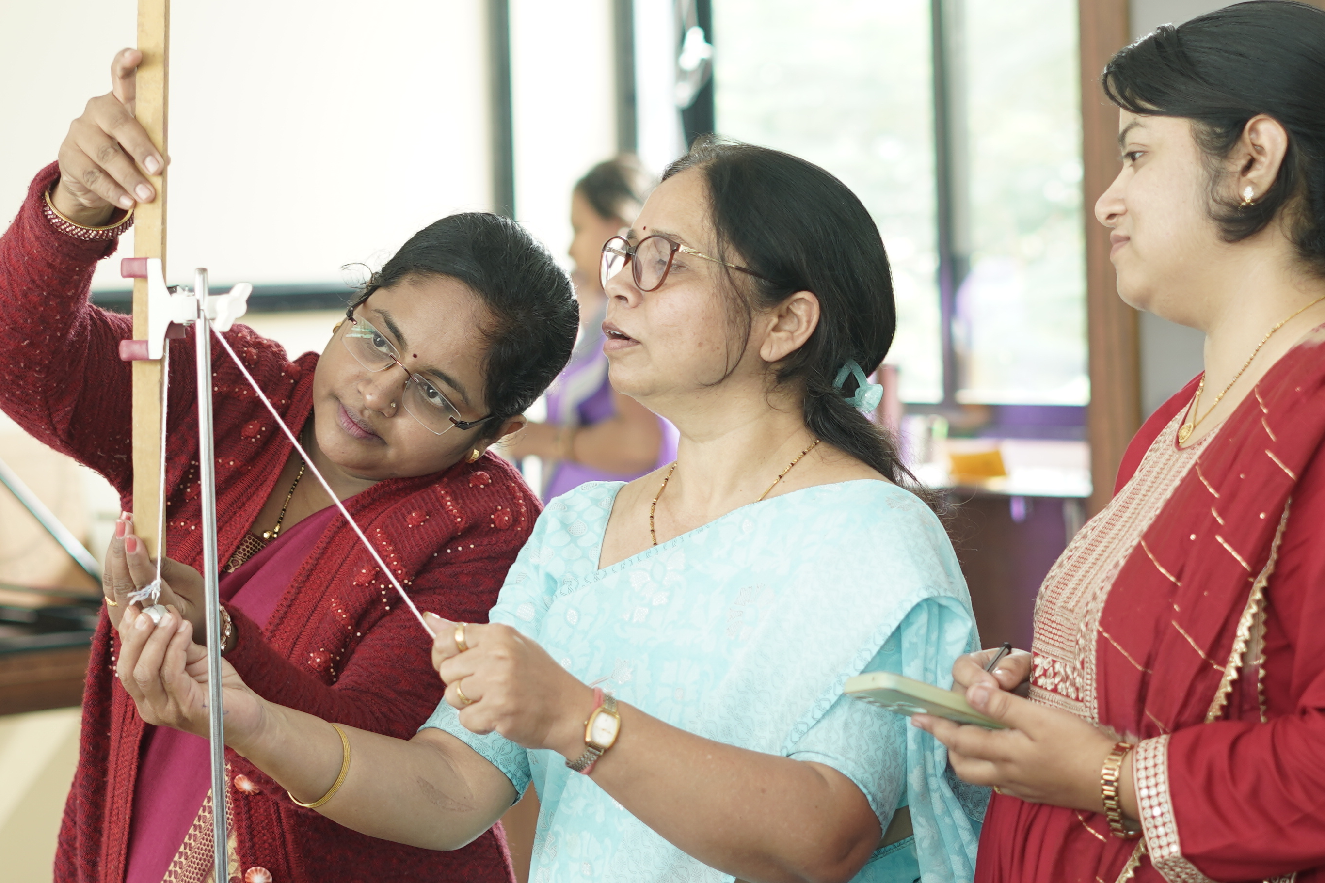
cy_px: 460
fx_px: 3975
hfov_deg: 18.9
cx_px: 773
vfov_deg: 12.7
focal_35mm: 108
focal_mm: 50
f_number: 2.2
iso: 200
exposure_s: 1/125
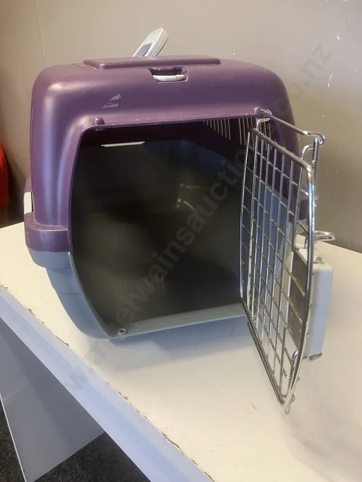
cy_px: 241
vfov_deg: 63.4
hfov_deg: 49.7
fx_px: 390
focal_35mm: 28
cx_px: 181
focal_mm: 3.99
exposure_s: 1/50
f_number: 1.8
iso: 100
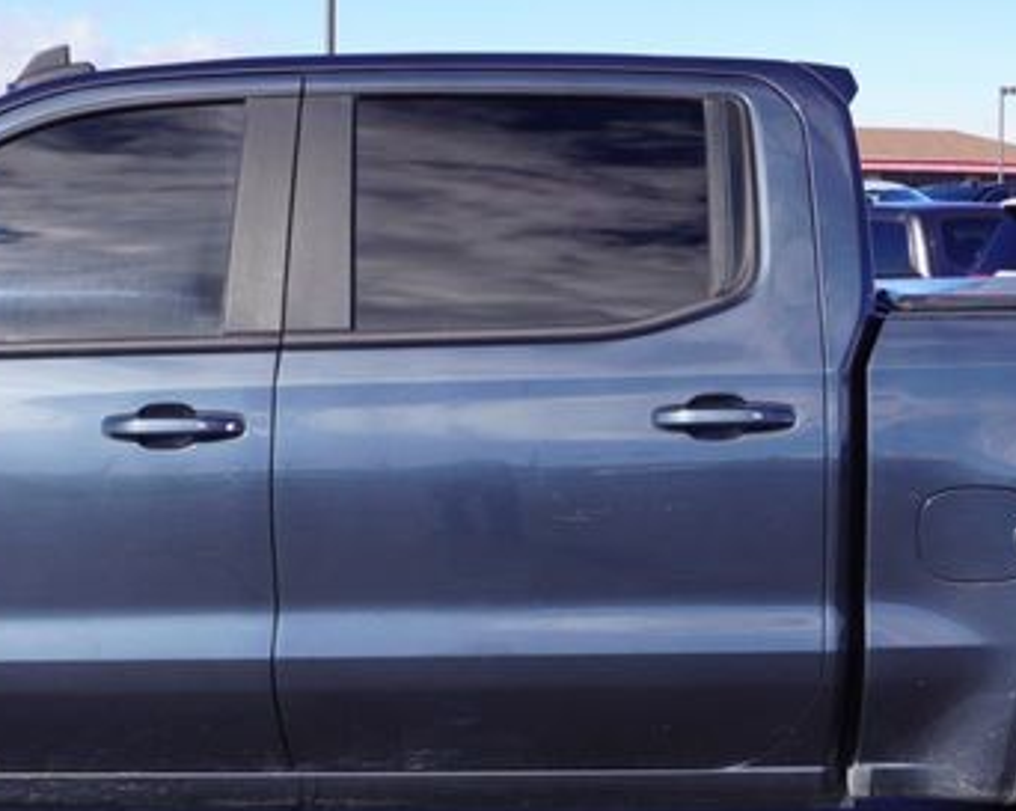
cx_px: 434
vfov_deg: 20.0
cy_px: 576
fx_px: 2283
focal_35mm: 76
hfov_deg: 25.1
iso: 100
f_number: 9
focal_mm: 18
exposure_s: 1/125
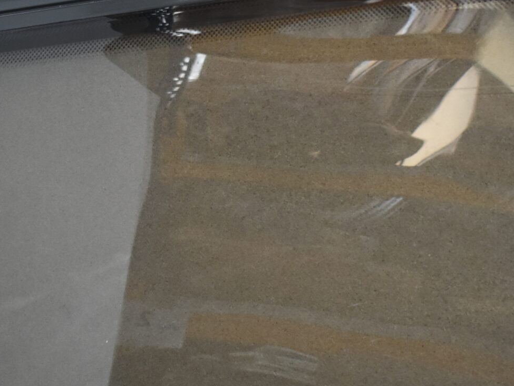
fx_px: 1518
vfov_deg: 14.5
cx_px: 265
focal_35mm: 102
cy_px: 171
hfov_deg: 19.2
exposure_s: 1/125
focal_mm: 27
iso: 800
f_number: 4
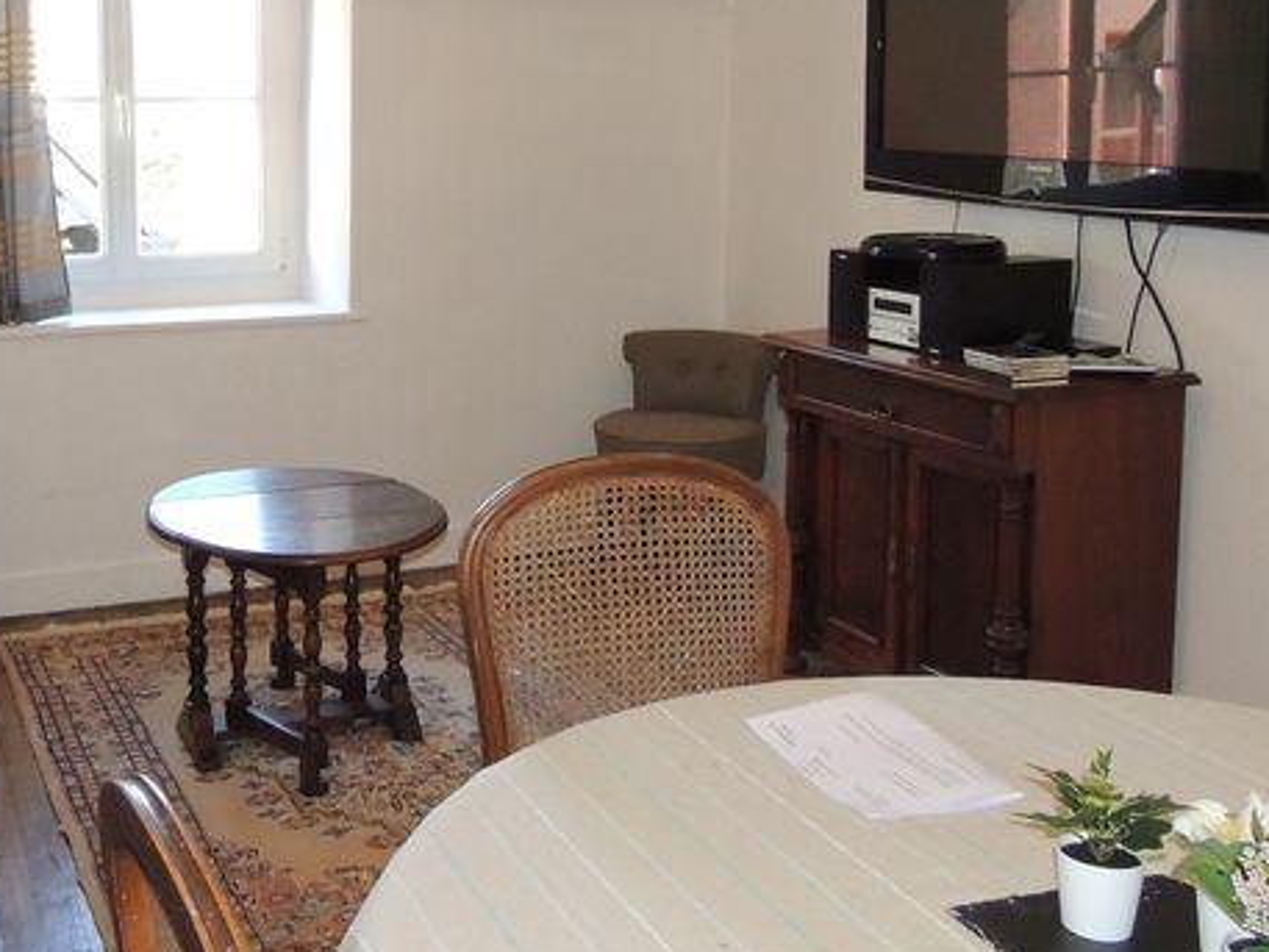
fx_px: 1540
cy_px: 289
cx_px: 361
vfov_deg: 33.9
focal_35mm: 42
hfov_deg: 43.7
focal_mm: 4.3
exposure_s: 1/125
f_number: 3
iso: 800
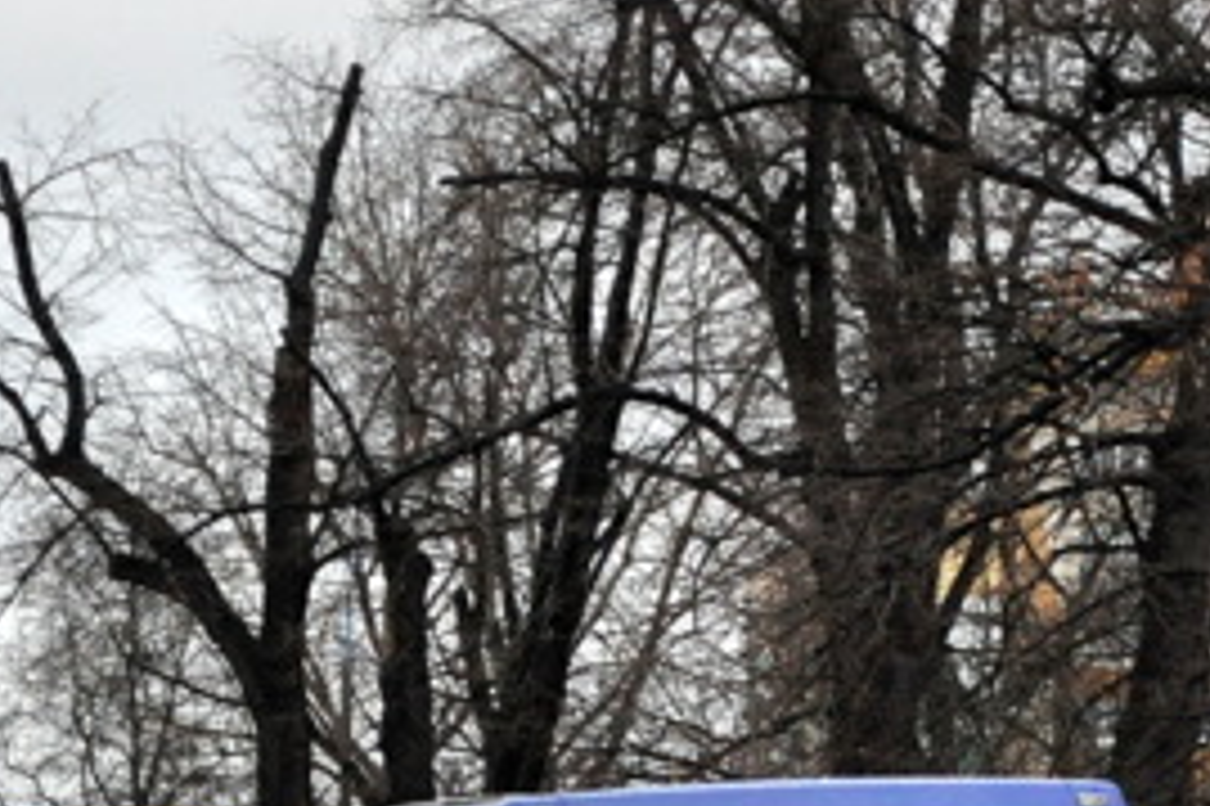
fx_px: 9260
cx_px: 751
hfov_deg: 7.5
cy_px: 729
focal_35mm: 276
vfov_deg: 5.0
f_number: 5.6
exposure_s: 1/400
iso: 1600
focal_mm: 55
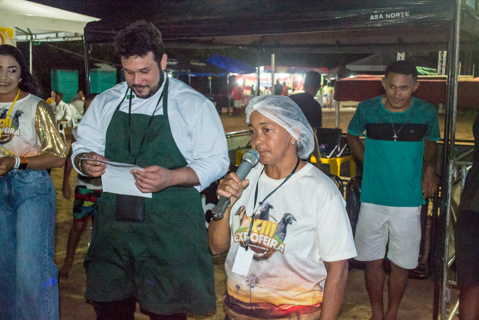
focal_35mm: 42
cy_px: 160
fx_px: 559
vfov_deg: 31.9
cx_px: 240
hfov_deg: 46.4
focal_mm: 28
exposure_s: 1/80
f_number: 5.6
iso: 3200
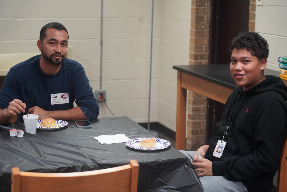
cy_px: 96
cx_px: 144
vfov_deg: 17.7
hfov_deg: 26.3
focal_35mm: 77
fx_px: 614
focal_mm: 77
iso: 2000
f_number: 4
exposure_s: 1/160
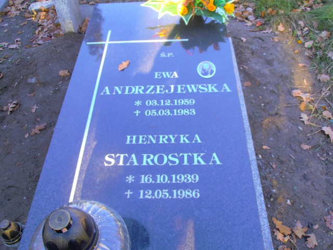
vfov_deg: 38.7
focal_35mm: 37
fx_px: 356
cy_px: 125
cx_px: 166
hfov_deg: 50.1
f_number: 3.9
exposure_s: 1/80
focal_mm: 6.61
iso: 80
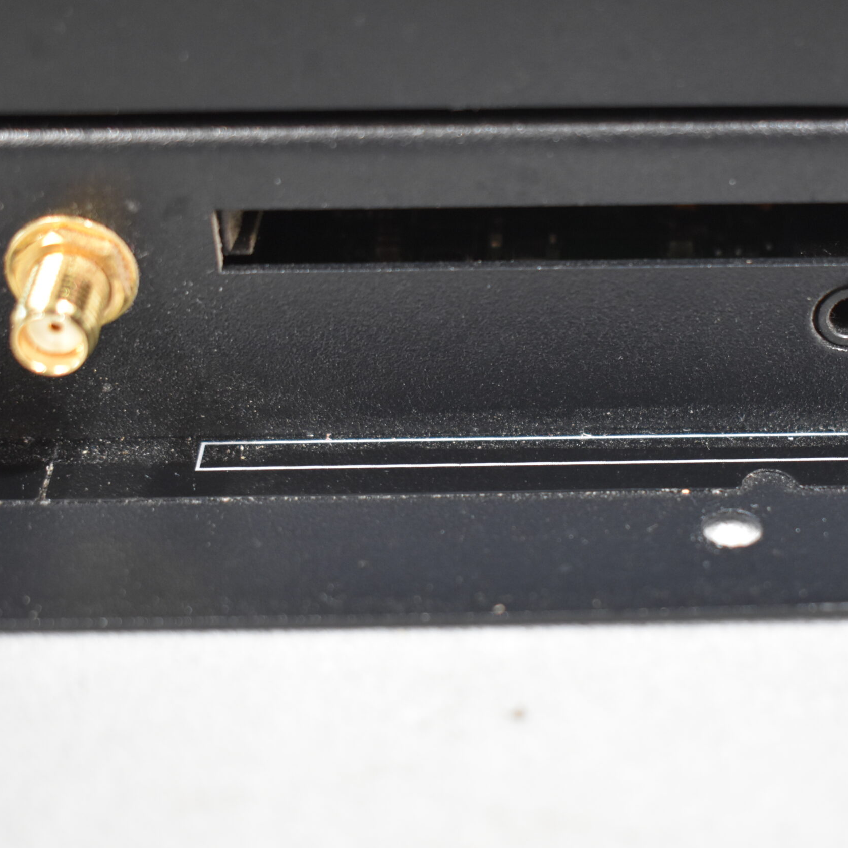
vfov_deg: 26.1
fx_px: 1829
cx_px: 575
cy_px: 424
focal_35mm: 66
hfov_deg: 25.9
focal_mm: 34
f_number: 4.5
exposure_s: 1/60
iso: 1100
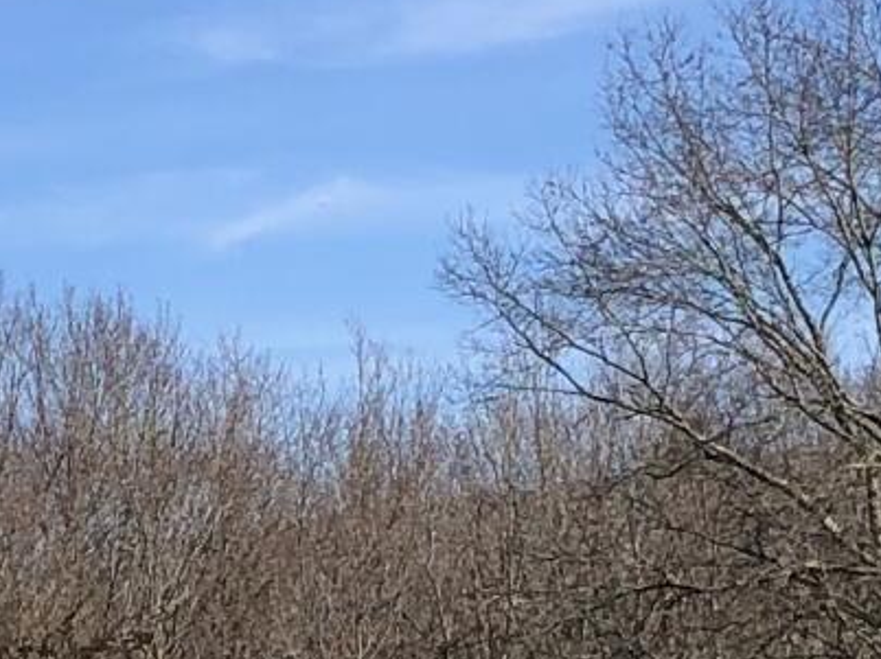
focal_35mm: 209
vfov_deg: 7.1
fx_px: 5316
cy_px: 753
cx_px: 182
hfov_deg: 9.5
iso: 20
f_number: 1.8
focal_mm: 3.99
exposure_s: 1/1779
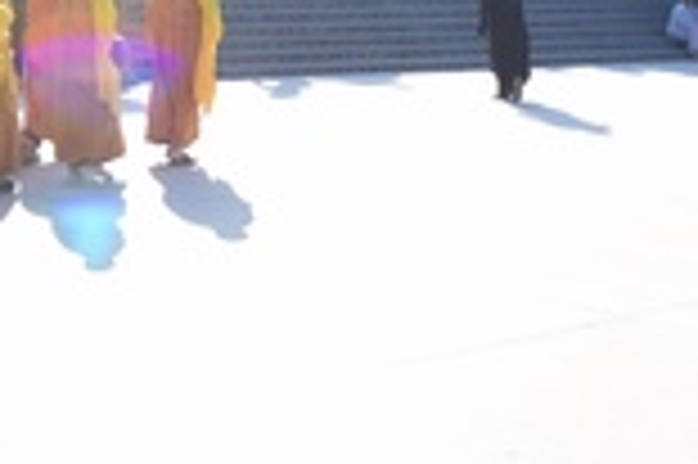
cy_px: -311
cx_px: 95
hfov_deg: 19.9
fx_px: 1956
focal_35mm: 101
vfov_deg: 12.6
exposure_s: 1/500
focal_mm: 24
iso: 250
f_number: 5.6
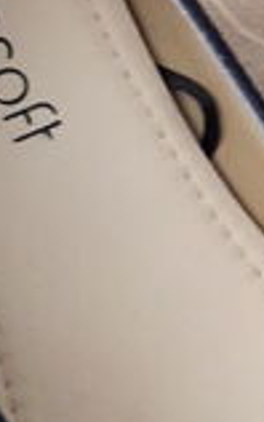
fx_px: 1333
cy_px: 139
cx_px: 411
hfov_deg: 10.8
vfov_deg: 17.9
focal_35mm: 116
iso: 200
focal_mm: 3.6
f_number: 1.9
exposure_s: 1/33
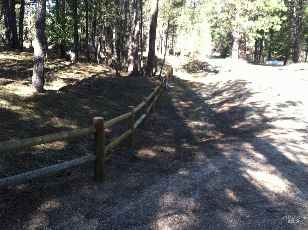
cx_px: 154
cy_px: 115
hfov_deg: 52.7
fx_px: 311
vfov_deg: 40.6
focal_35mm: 35
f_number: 2.8
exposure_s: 1/130
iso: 80
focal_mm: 3.85
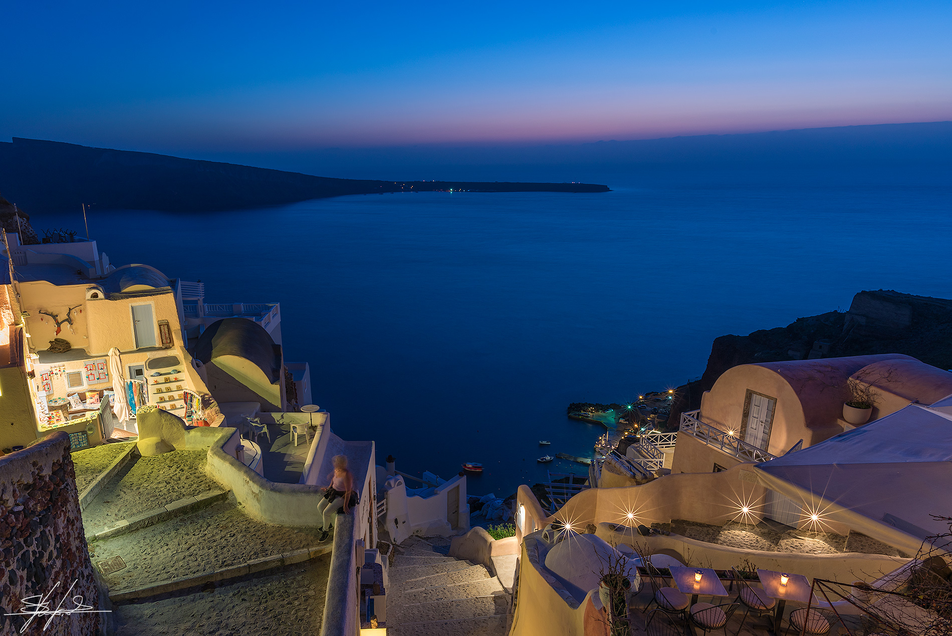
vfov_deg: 62.0
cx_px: 476
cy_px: 318
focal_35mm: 20
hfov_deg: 84.0
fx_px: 529
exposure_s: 15
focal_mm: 20
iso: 64
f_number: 11
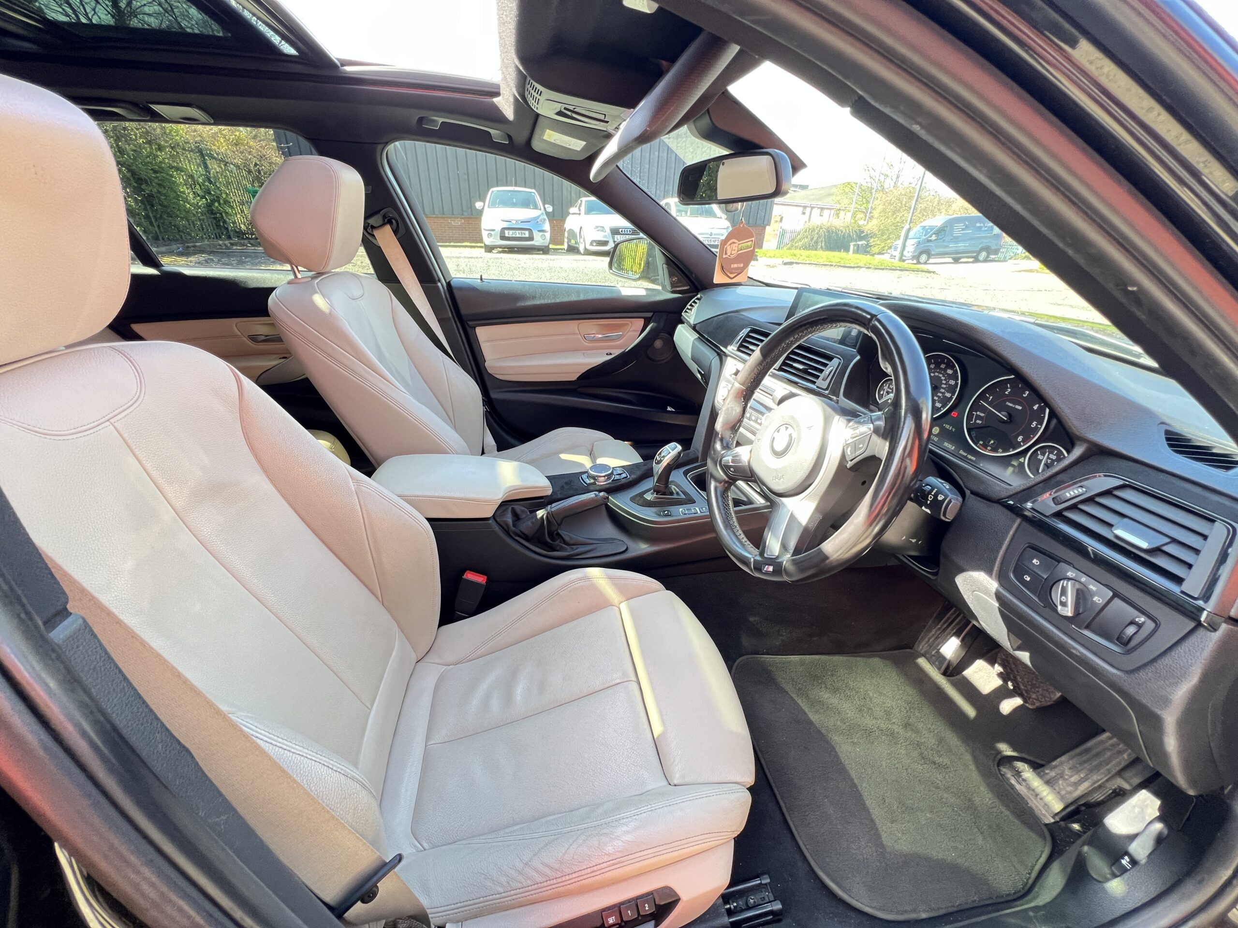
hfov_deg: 106.2
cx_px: 619
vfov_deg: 89.9
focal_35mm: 13
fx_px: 465
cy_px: 464
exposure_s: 1/99
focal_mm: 1.57
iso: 160
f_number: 1.8
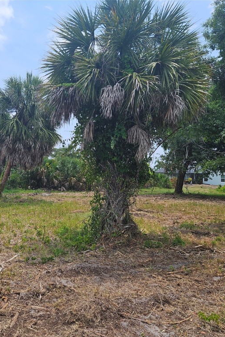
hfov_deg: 40.8
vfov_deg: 58.7
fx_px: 300
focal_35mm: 32
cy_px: 169
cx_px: 82
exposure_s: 1/1983
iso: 25
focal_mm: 5.4
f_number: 1.8
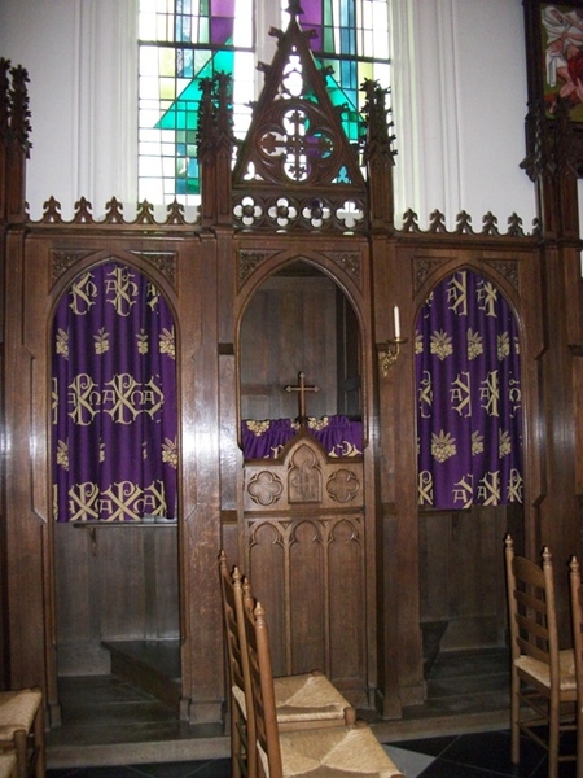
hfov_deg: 44.2
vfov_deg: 56.8
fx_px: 719
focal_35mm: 32
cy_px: 389
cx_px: 292
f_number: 2.9
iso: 400
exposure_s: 1/60
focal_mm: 5.7
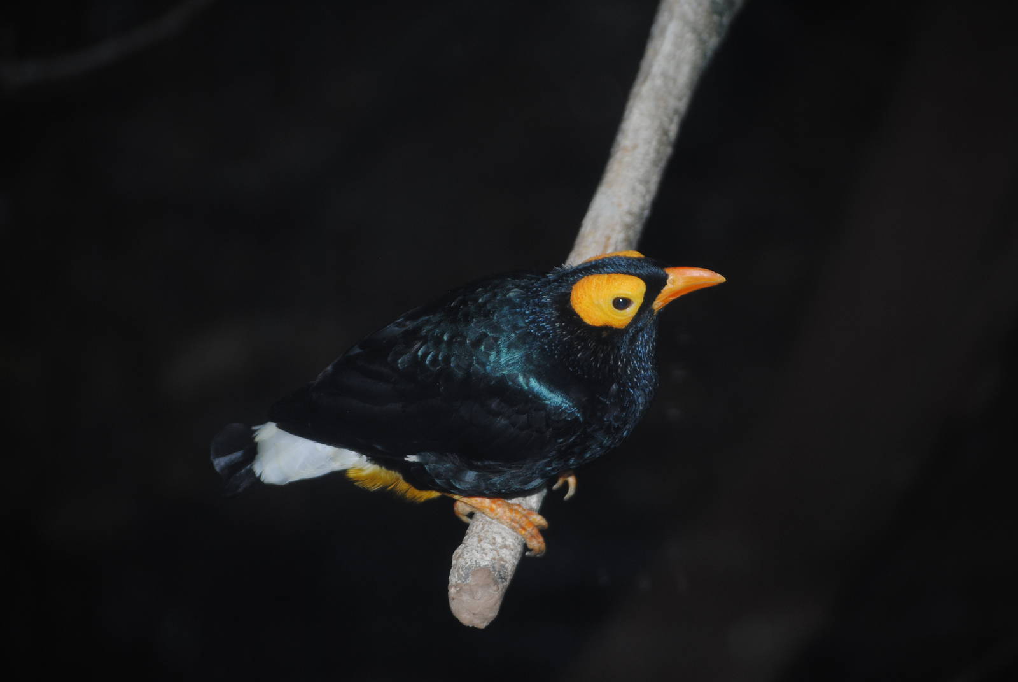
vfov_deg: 9.4
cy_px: 341
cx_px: 509
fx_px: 4162
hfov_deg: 13.9
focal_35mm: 147
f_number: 4.5
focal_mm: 98
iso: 200
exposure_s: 1/60
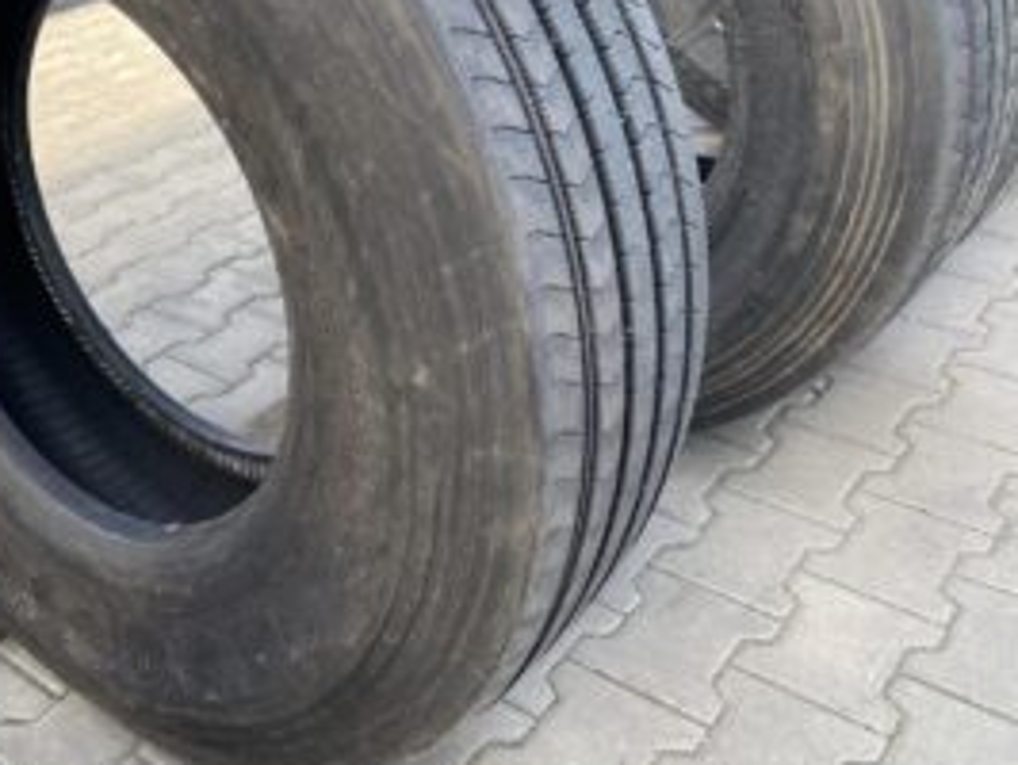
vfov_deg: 33.9
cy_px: 216
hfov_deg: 42.9
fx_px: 1236
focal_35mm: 42
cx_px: 218
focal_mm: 4.25
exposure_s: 1/242
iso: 32
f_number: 1.8
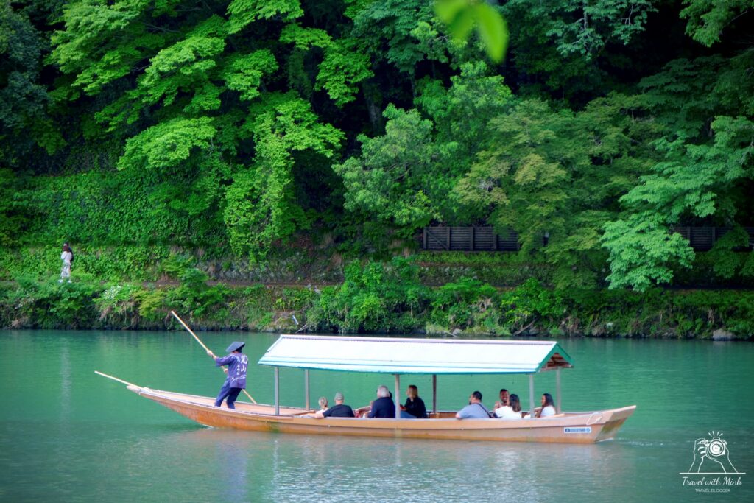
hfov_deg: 17.1
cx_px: 377
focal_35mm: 120
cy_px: 252
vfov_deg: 11.4
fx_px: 2514
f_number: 4
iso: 400
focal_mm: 80
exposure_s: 1/150
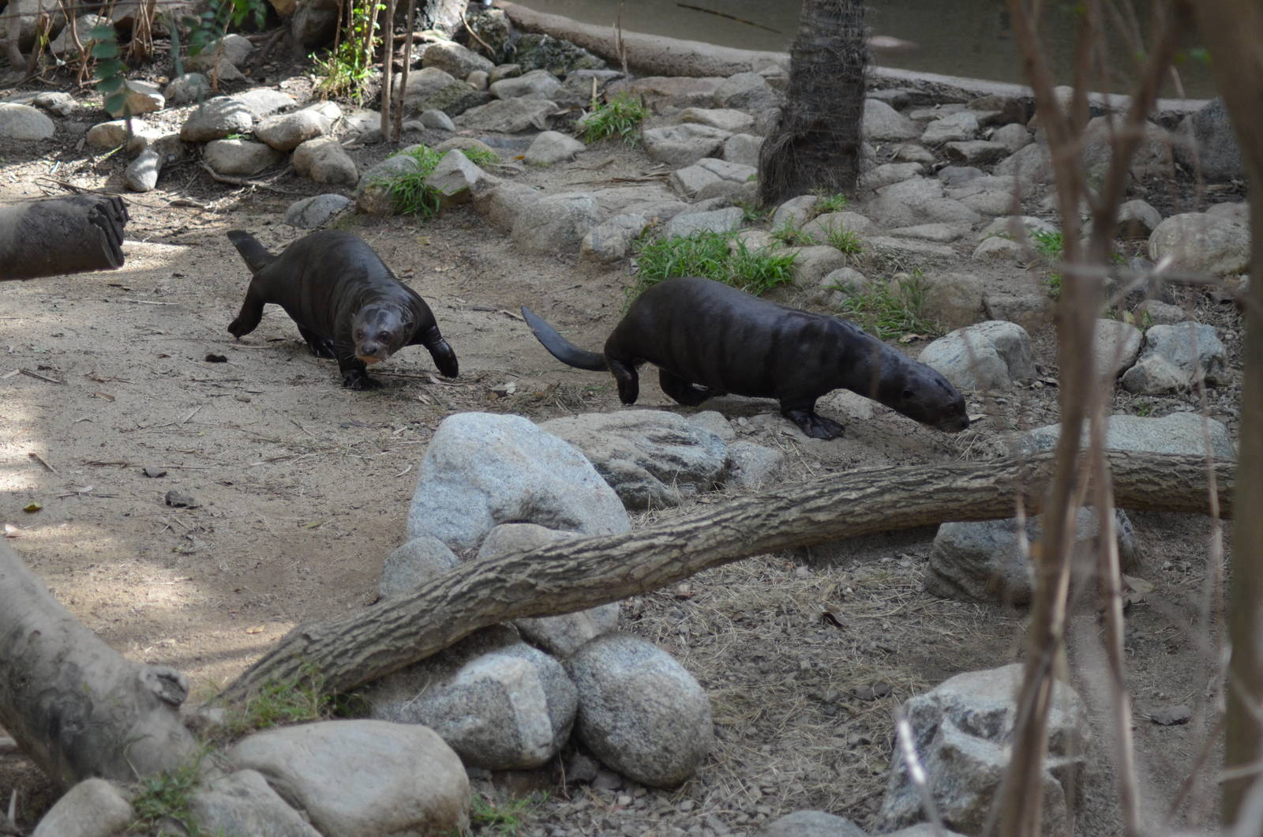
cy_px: 418
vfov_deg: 13.0
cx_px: 632
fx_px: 3676
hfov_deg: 19.5
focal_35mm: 105
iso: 900
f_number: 4
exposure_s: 1/500
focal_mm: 70
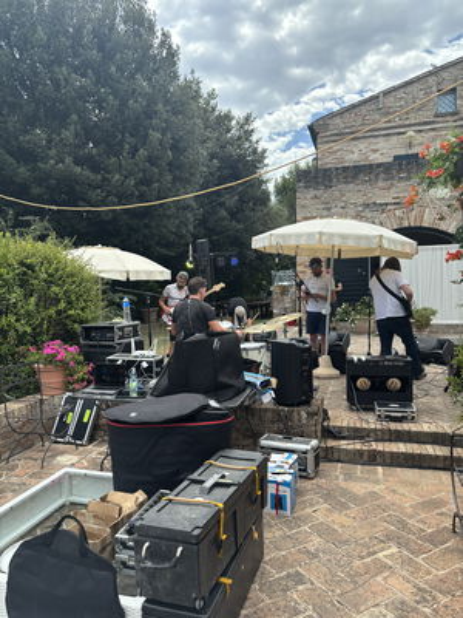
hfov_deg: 53.1
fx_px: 464
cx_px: 232
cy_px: 309
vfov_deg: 67.3
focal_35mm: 26
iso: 50
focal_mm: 5.96
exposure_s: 1/1126
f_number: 1.6
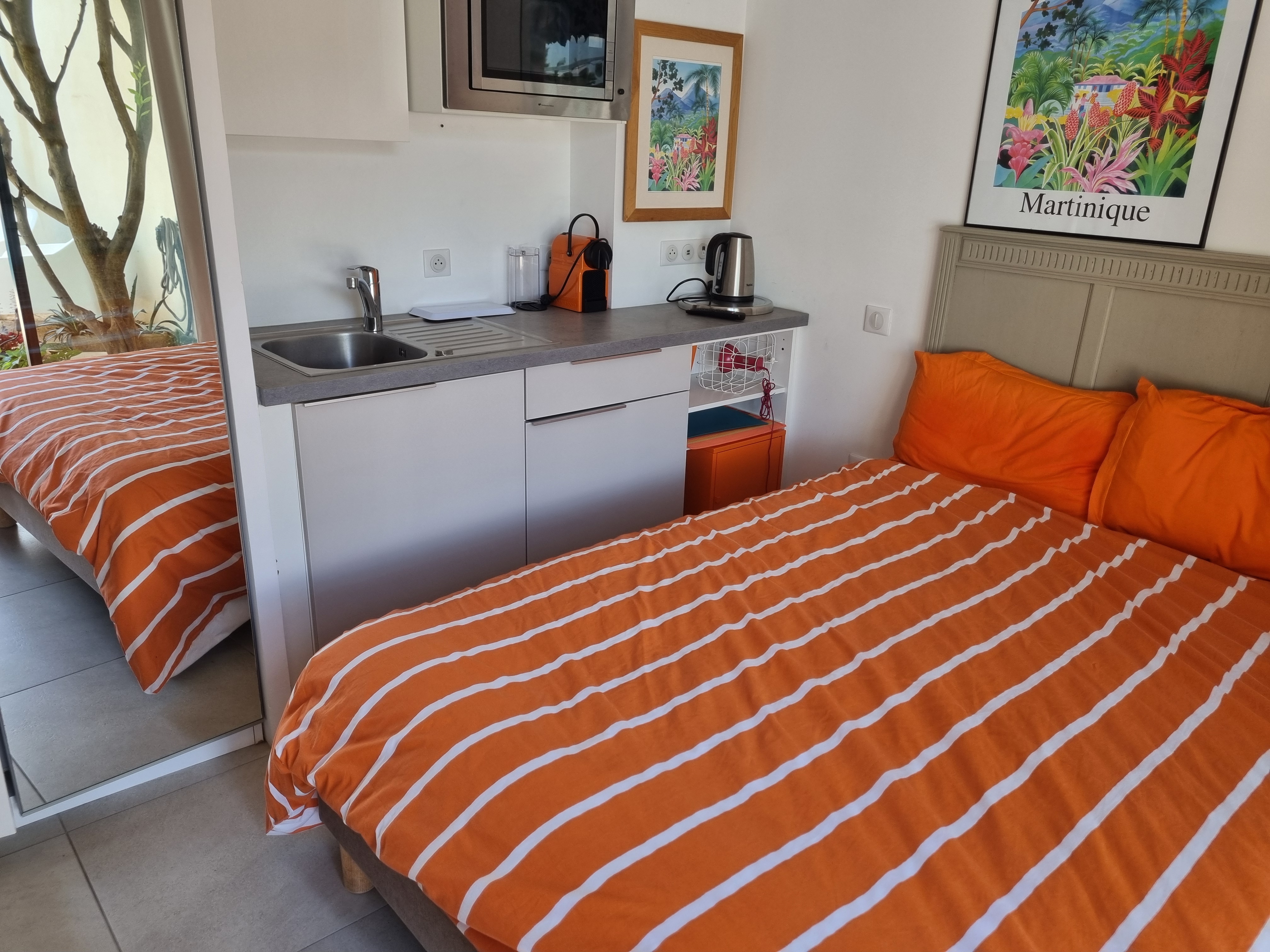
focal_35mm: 26
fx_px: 954
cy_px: 476
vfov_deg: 53.1
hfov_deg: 67.3
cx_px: 635
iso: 64
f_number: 1.8
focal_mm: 5.4
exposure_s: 1/100
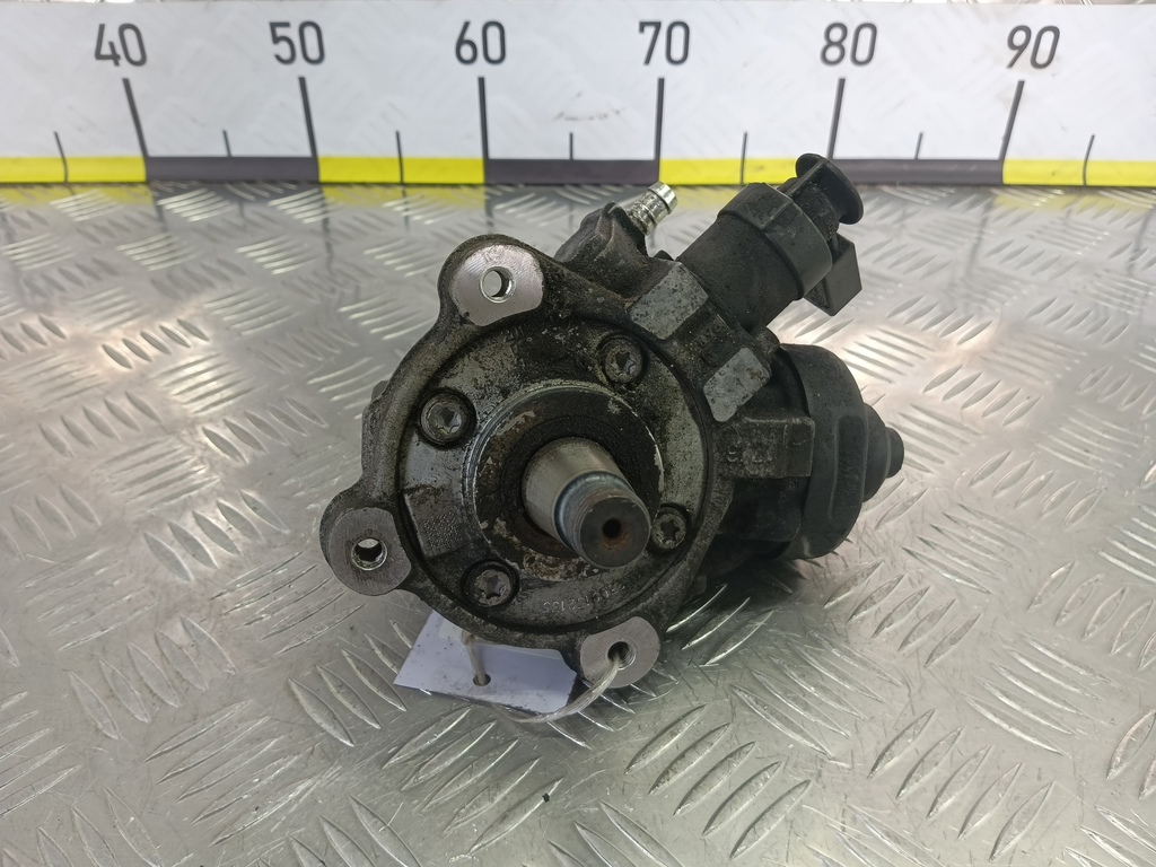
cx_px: 578
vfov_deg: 51.4
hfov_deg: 65.3
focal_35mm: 27
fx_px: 902
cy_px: 434
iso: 96
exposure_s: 1/50
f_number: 1.6
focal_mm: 4.11
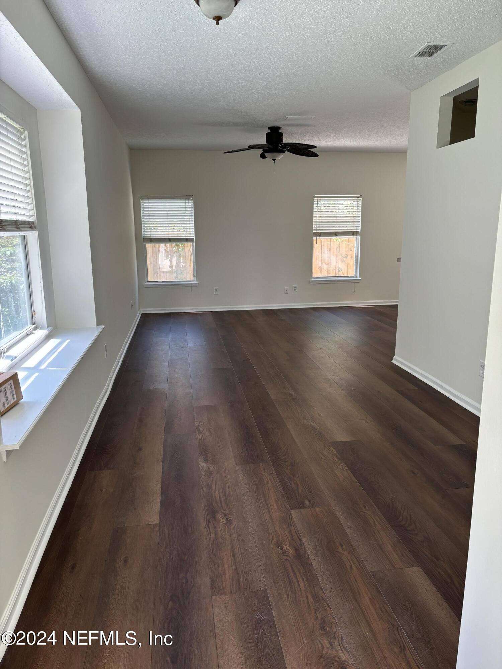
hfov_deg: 53.1
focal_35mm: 26
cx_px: 251
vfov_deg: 67.3
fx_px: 503
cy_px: 334
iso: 40
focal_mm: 5.96
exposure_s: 1/121
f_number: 1.6
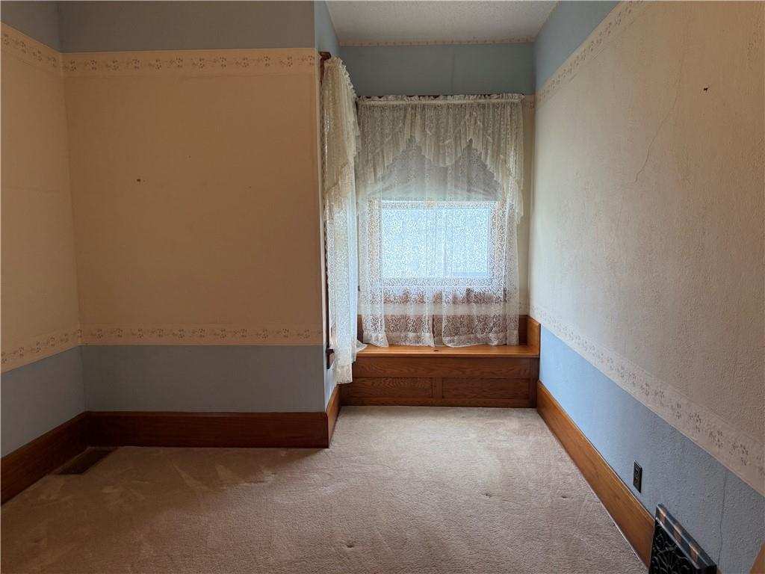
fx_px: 530
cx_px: 382
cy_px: 287
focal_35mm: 24
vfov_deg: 56.8
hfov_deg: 71.6
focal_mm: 6.76
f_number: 1.78
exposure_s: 1/182
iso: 200
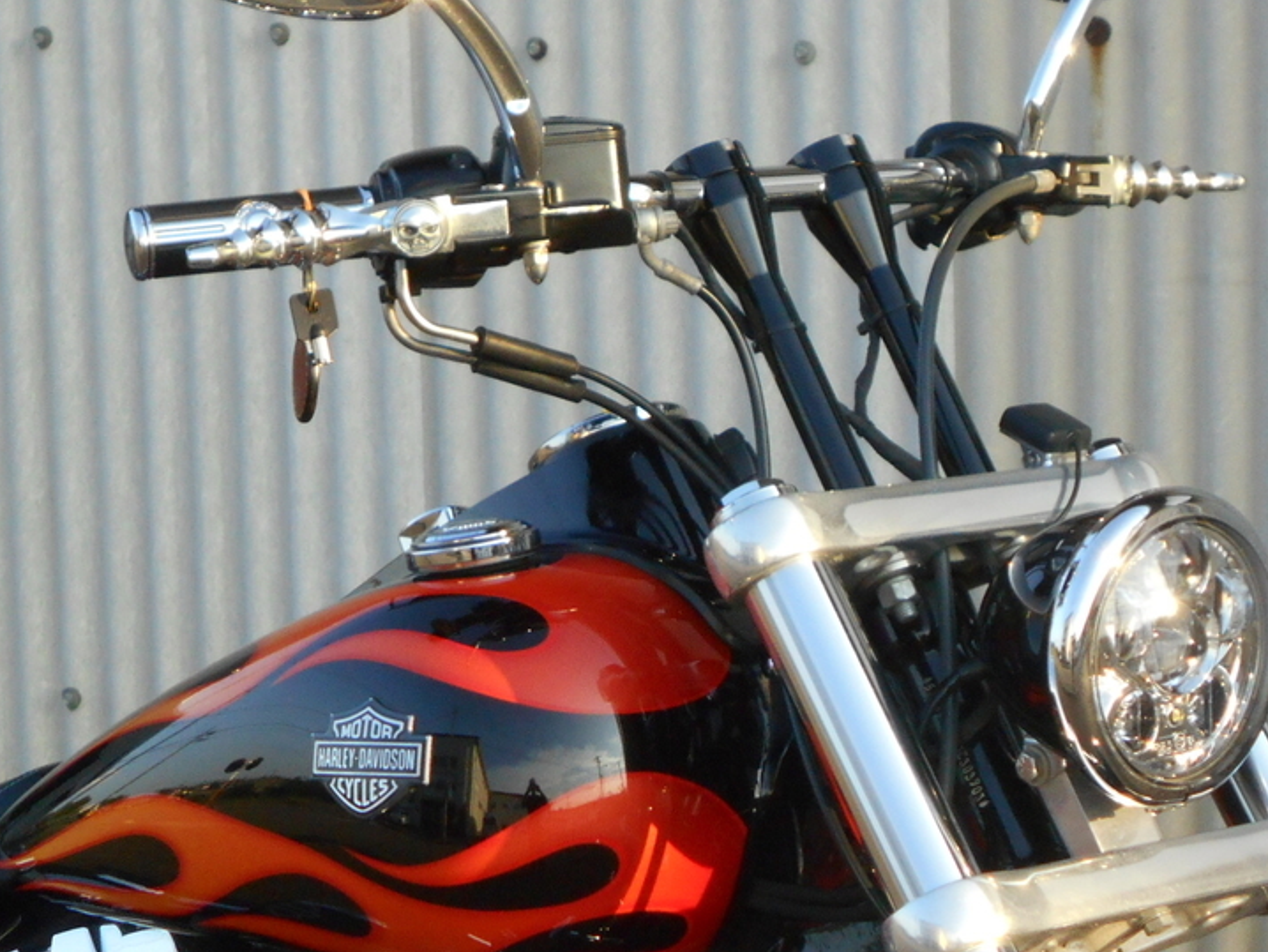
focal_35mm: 127
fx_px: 4654
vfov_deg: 11.7
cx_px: 645
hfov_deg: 15.5
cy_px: 385
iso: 280
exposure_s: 1/250
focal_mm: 13.5
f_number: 5.8
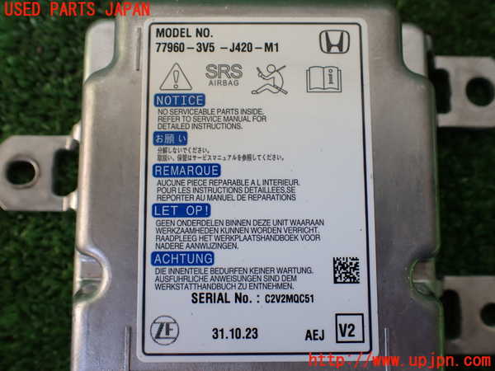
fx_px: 429
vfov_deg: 46.8
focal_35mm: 30
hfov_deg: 60.0
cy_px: 186
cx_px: 248
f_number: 2.3
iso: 160
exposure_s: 1/125
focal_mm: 5.4
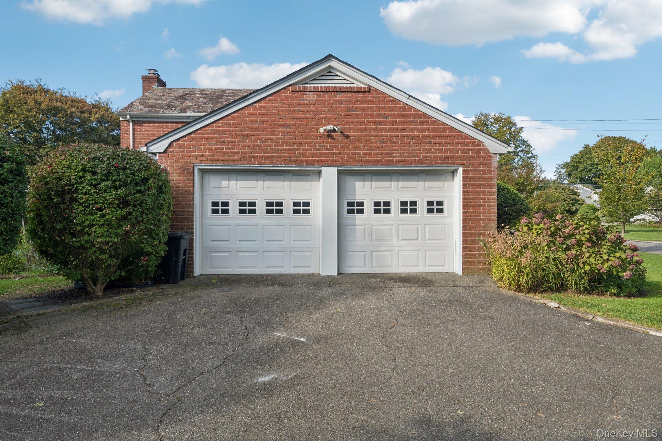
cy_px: 220
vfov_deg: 57.2
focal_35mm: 22
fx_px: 404
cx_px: 331
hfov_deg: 78.6
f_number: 8
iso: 200
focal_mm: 22
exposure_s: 1/200
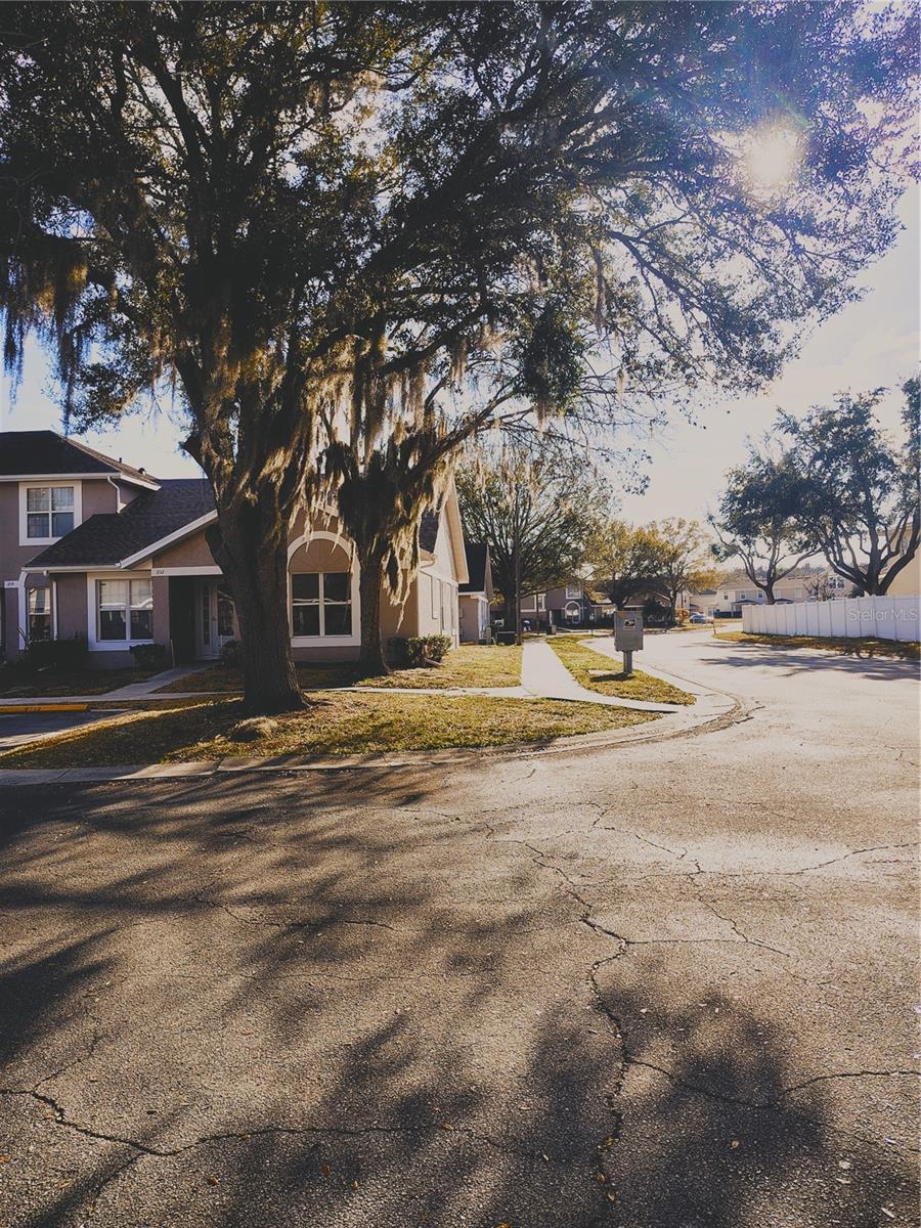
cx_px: 460
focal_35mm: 24
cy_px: 614
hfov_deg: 56.8
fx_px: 851
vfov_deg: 71.6
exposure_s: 1/968
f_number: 1.8
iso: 100
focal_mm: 5.56
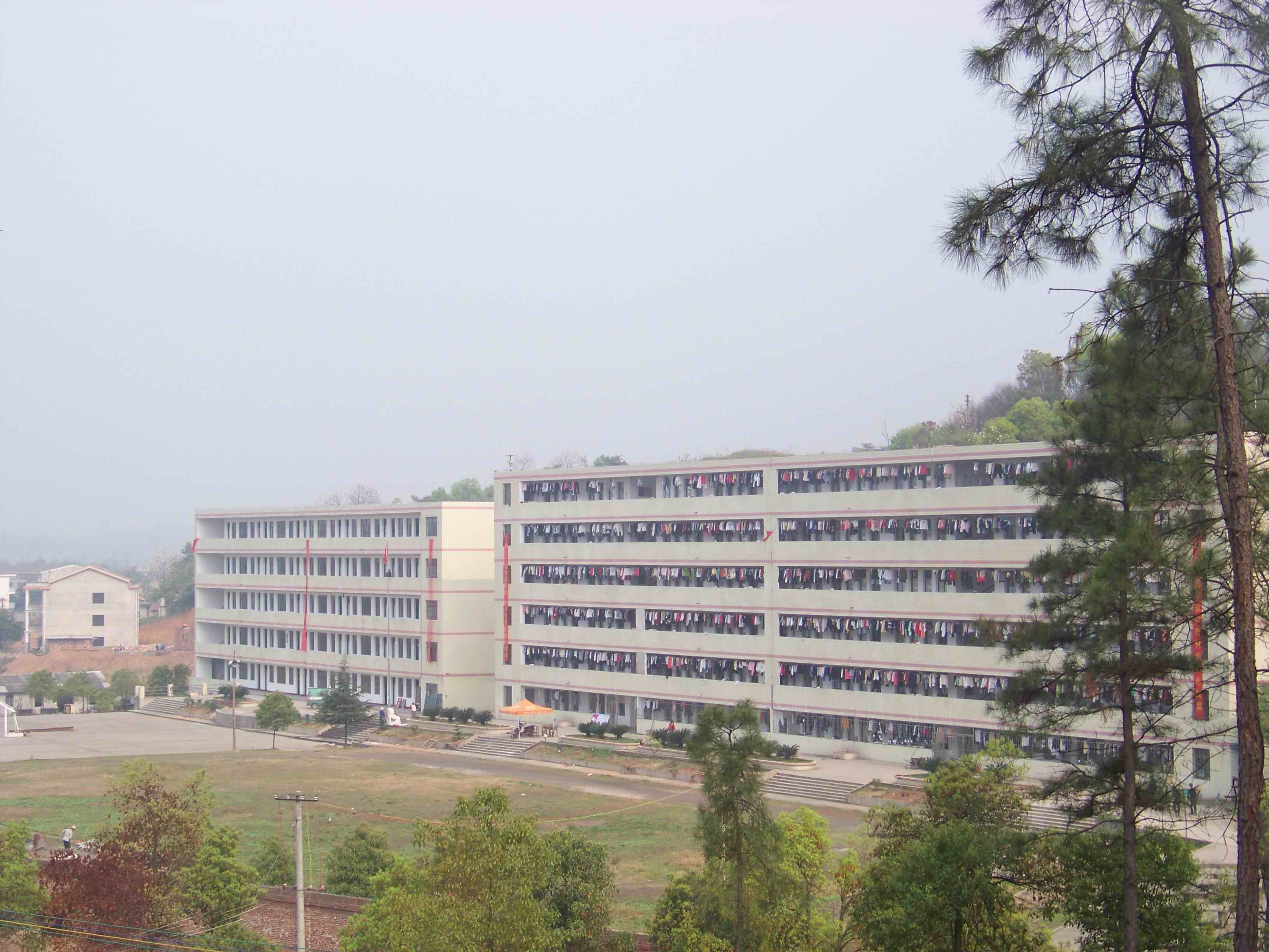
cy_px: 476
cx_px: 634
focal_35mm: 70
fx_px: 2566
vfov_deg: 21.0
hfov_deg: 27.8
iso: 64
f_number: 3.2
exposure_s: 1/640
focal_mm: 11.7
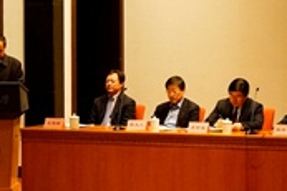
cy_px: 79
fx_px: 1410
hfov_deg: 11.5
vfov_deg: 7.7
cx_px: 319
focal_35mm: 177
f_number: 5.6
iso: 1600
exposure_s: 1/20
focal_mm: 34
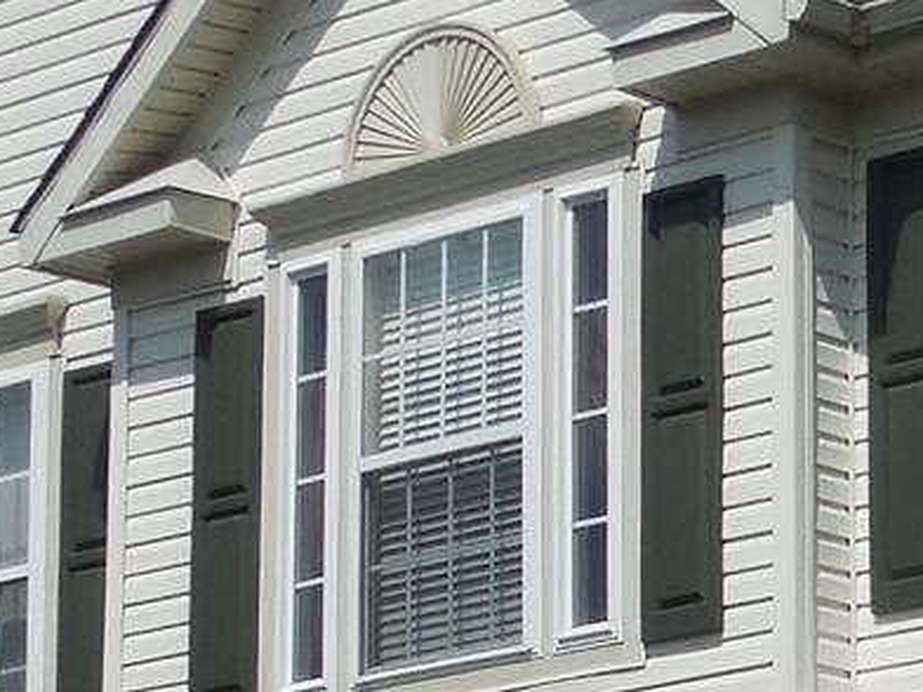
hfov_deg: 11.4
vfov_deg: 9.0
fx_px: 4320
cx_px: 1608
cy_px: 880
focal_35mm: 162
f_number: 7.2
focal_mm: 5.6
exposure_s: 1/640
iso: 125
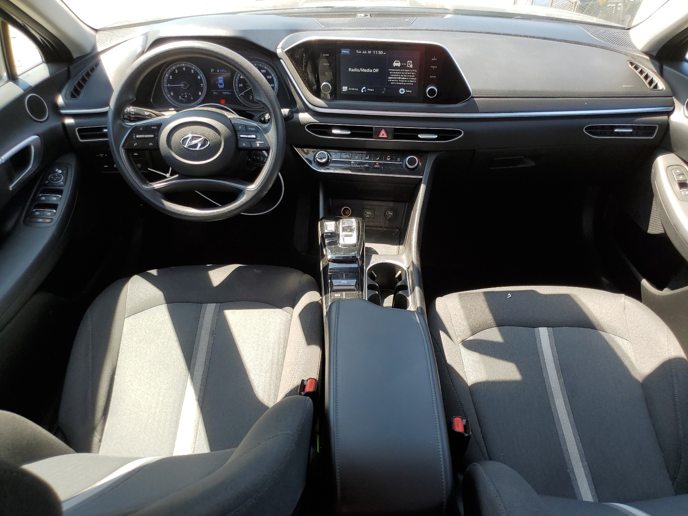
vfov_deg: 53.1
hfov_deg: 67.3
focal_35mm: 26
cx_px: 344
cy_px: 258
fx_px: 517
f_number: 1.5
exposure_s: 1/323
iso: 50
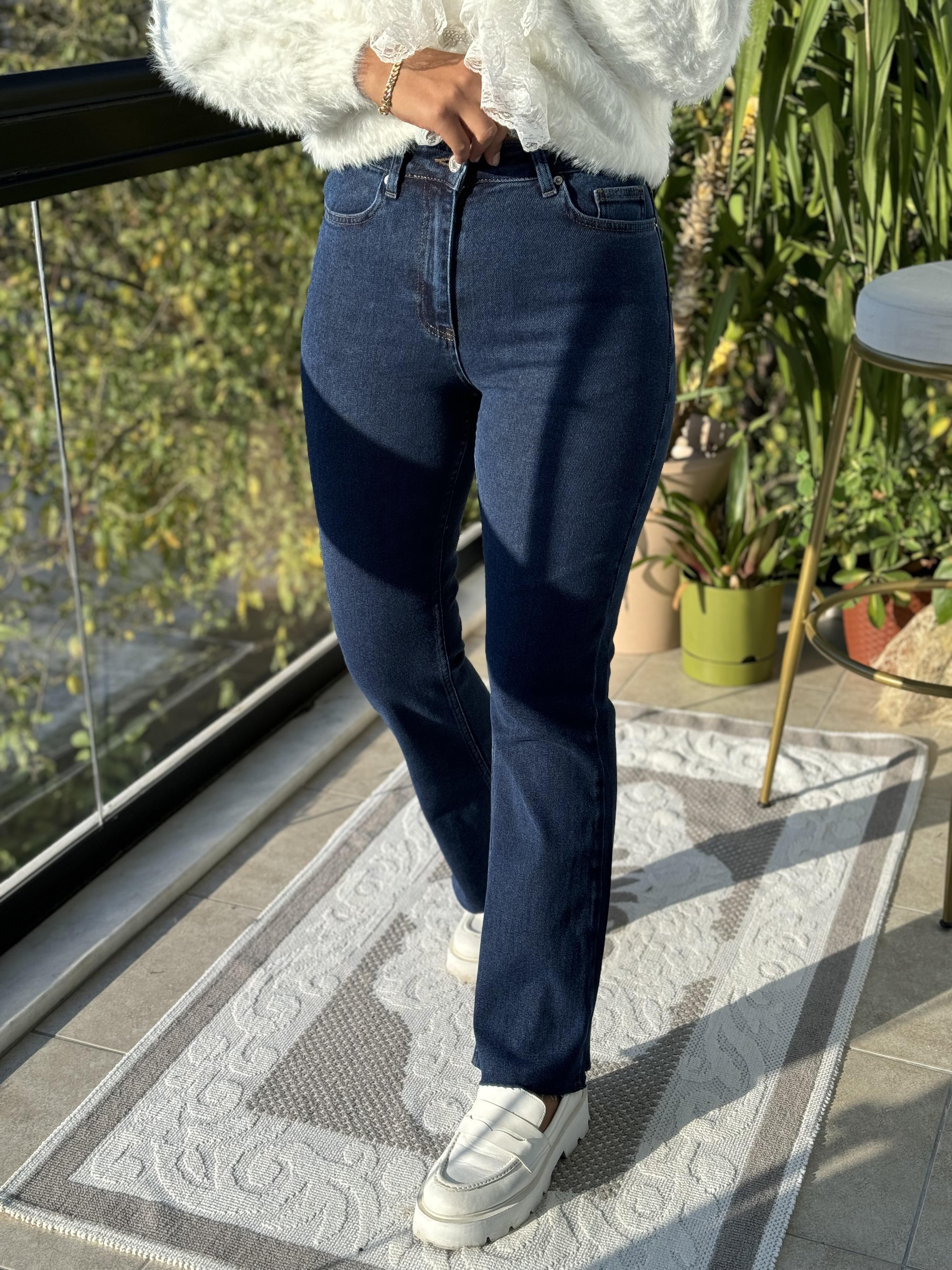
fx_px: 1760
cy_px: 635
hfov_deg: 30.3
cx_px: 476
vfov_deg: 39.7
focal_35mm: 48
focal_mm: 6.76
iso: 64
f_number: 1.78
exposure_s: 1/593
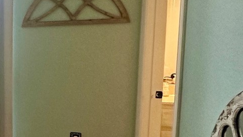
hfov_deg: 23.4
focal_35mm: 60
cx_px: -166
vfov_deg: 20.1
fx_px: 387
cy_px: 75
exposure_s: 1/120
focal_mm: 2.22
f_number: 2.2
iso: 200
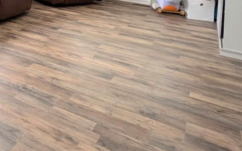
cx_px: -16
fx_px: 264
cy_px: -63
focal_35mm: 40
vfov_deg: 25.6
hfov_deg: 40.9
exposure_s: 1/144
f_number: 1.95
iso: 50
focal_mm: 2.23
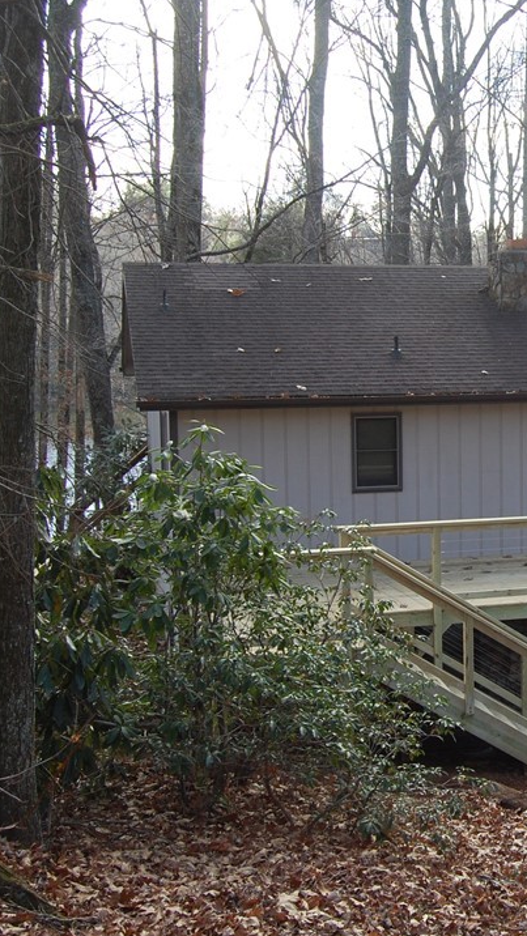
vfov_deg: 38.0
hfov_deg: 20.8
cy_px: 465
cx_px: 581
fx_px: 1361
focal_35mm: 55
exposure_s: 1/125
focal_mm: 23
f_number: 5.6
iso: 280
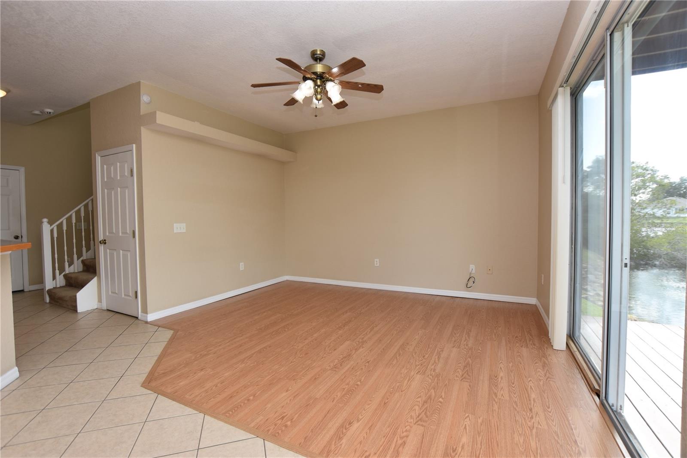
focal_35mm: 15
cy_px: 229
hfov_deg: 100.4
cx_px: 344
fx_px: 286
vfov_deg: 77.3
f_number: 5.6
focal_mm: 10
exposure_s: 1/125
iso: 180
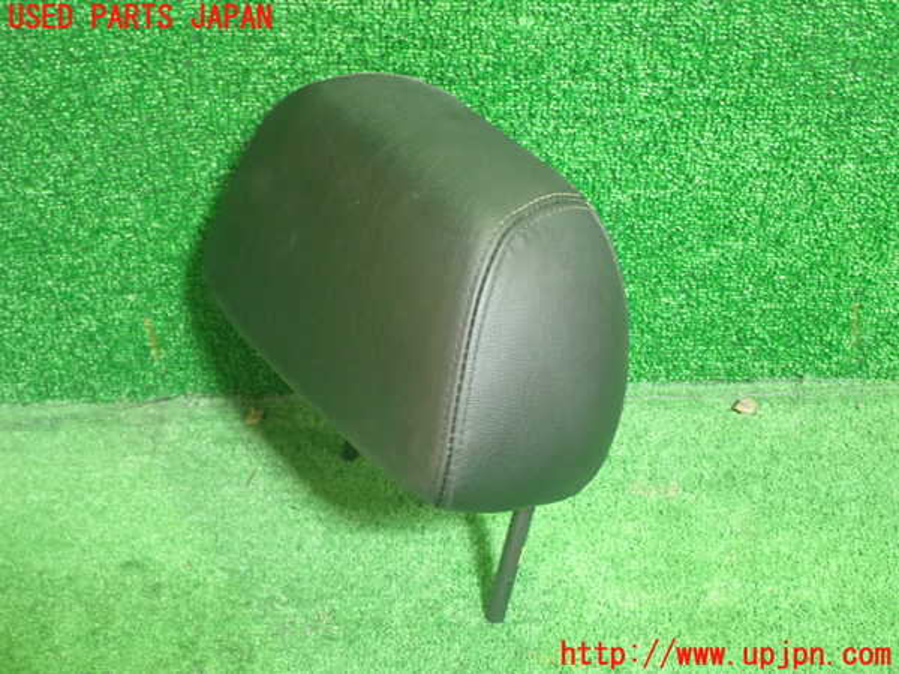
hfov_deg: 35.5
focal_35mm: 54
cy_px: 337
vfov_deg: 27.0
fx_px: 1402
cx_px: 450
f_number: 3.3
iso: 800
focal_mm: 9.65
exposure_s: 1/25
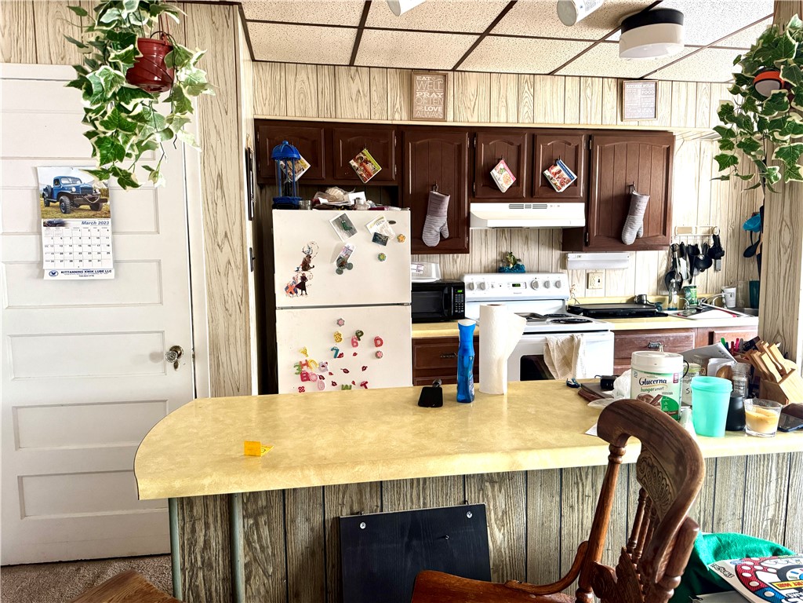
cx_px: 402
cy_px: 302
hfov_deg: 71.6
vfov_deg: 56.8
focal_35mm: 24
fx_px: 557
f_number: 1.78
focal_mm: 6.76
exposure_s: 1/60
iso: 500
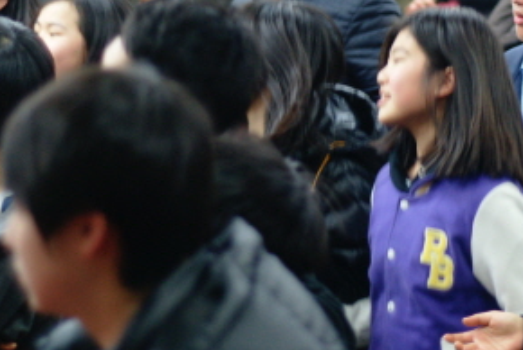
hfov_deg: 13.2
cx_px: 298
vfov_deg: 8.8
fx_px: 2254
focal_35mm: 155
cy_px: 51
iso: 800
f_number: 1.6
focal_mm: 50
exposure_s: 1/80
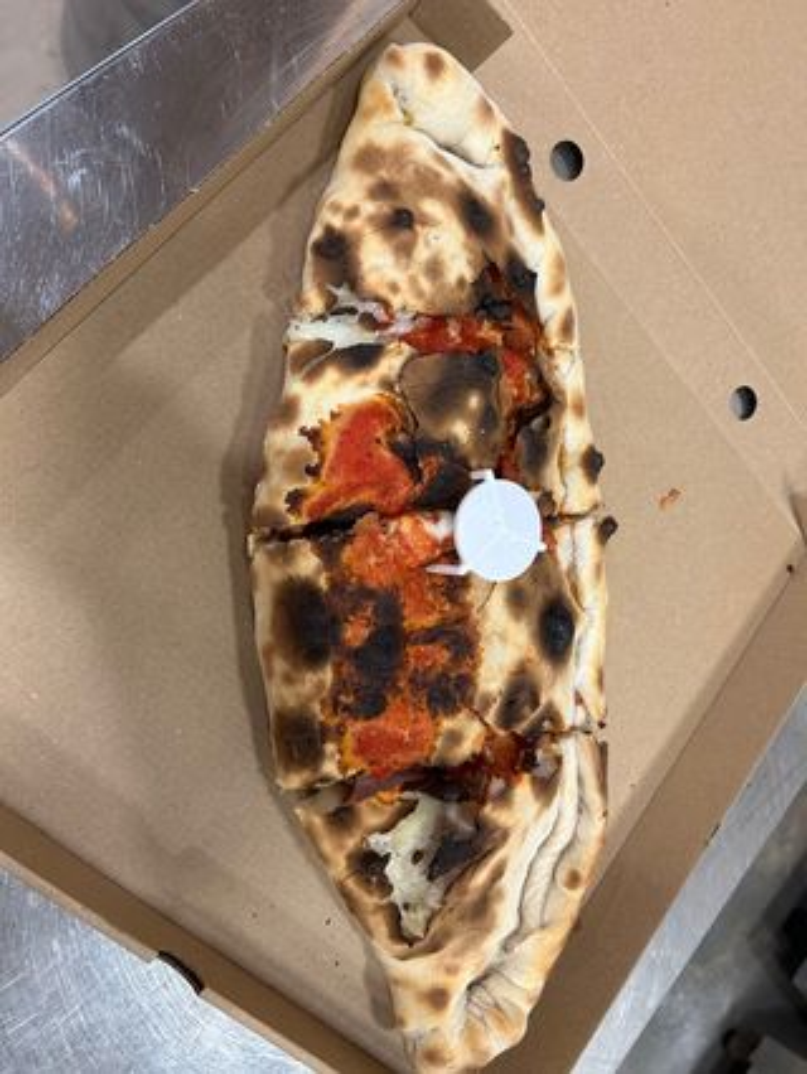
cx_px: 404
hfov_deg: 53.1
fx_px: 807
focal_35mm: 26
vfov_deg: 67.3
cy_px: 537
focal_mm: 5.7
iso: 200
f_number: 1.5
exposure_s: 1/50
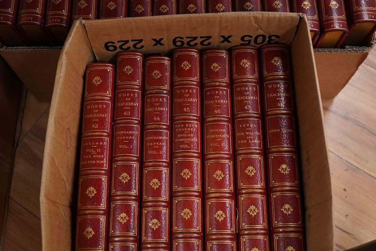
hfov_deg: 43.6
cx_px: 188
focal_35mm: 45
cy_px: 126
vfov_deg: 29.9
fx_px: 470
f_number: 3.5
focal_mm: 30
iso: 1250
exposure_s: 1/125
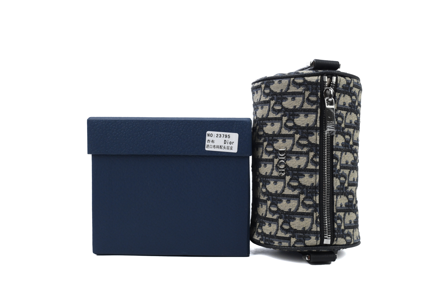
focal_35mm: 39
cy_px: 149
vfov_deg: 34.2
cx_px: 224
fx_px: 484
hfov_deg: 49.6
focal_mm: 39
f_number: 11
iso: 800
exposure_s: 1/100
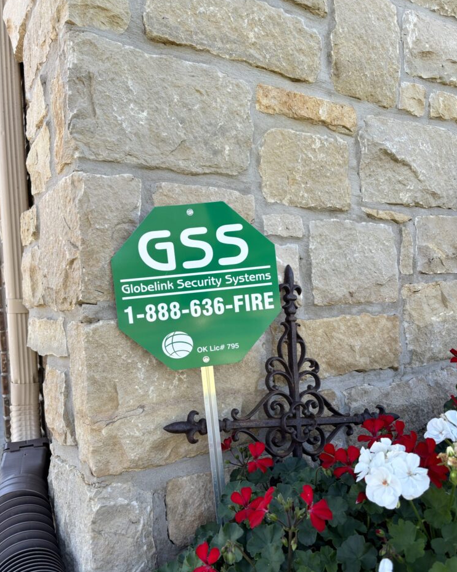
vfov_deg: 62.1
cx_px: 235
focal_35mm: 28
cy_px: 308
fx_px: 474
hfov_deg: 51.5
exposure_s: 1/437
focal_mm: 5.96
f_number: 1.6
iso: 50
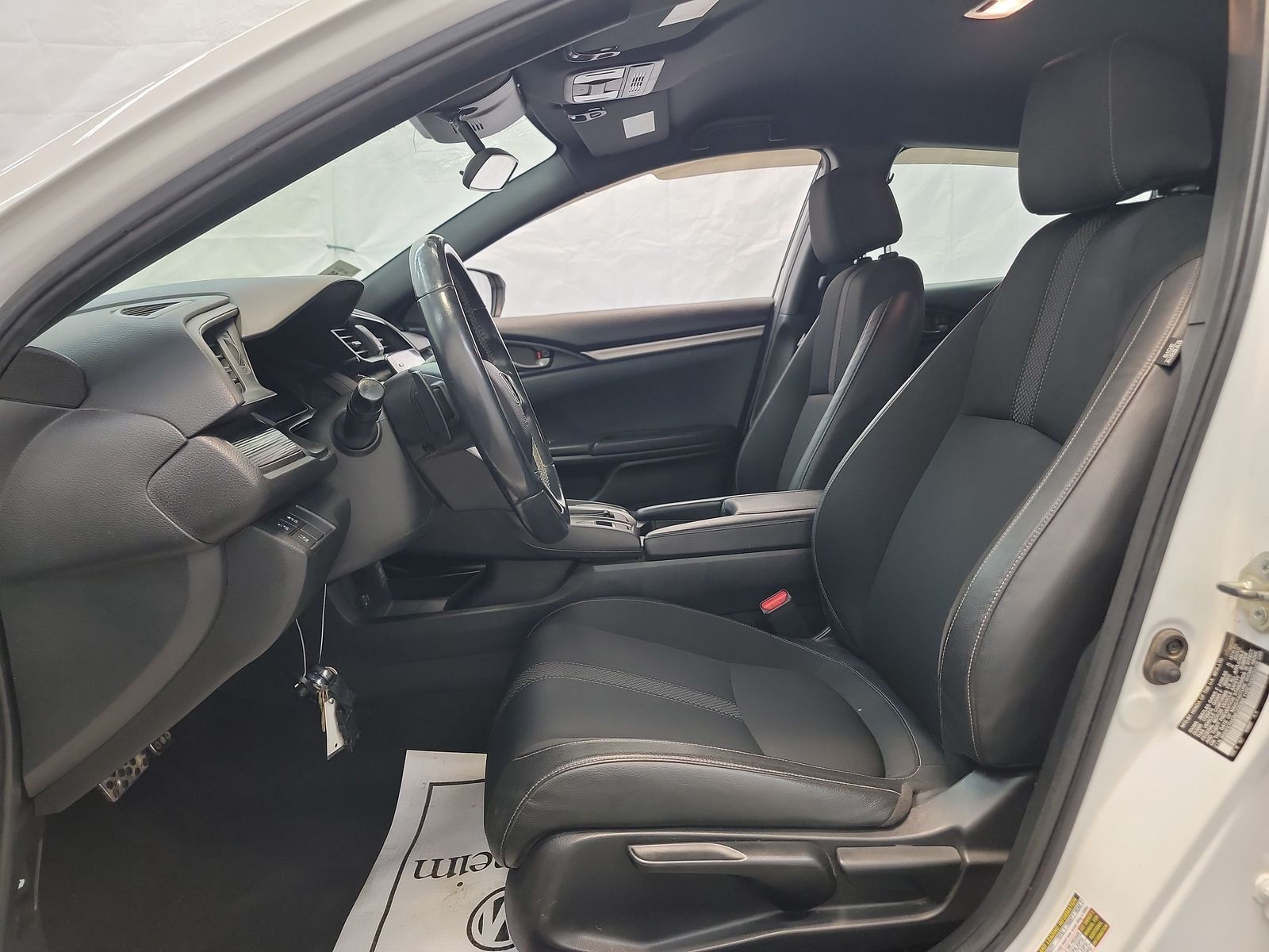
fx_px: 880
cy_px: 476
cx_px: 634
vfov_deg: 56.8
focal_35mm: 24
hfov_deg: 71.6
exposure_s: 1/59
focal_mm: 6.7
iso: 435
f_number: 1.8
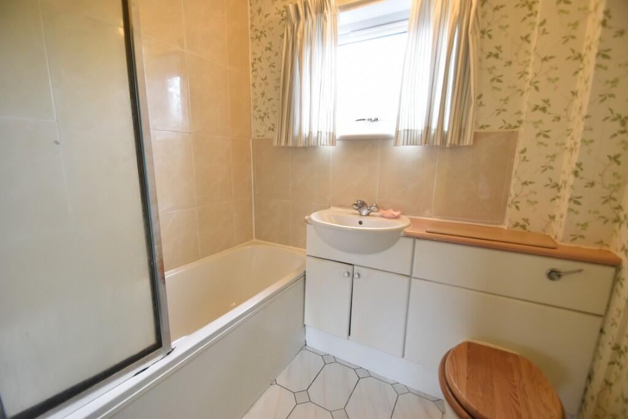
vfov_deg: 77.3
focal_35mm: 15
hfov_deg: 100.4
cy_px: 210
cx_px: 314
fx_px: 262
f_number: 4.5
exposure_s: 1/15
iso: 160
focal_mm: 10
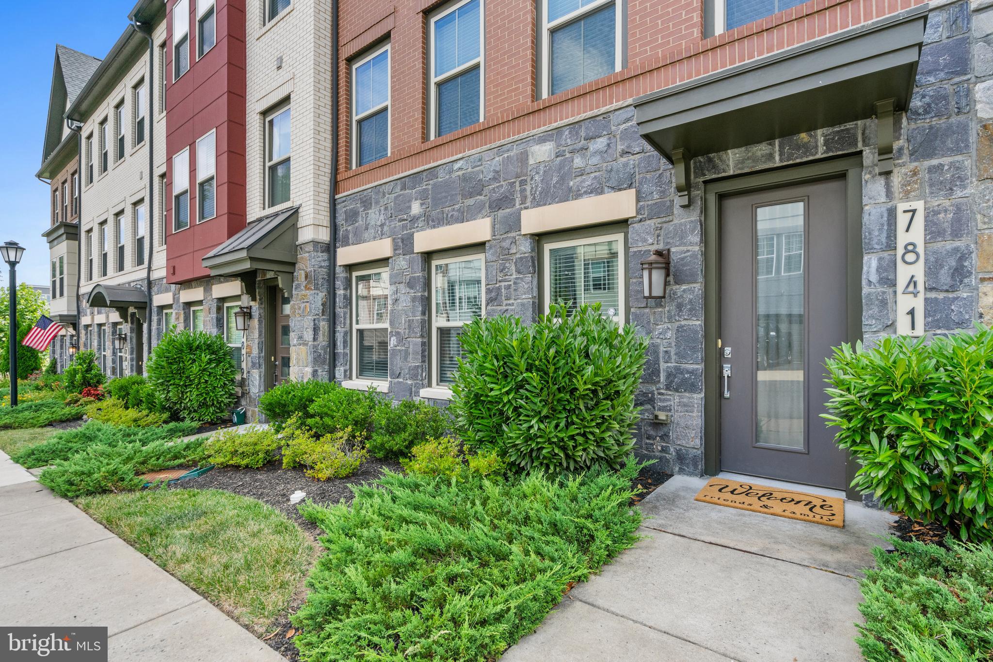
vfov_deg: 73.7
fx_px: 441
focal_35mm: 16
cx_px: 496
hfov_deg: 96.7
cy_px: 331
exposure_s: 1/100
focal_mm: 16
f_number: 8
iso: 320
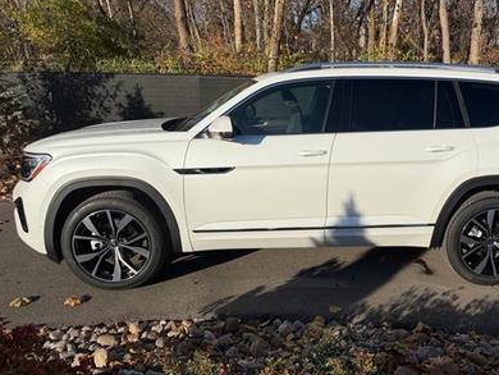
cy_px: 177
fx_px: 447
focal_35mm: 31
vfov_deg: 45.5
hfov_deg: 57.6
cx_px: 313
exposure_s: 1/7353
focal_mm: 6.76
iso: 80
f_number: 1.78
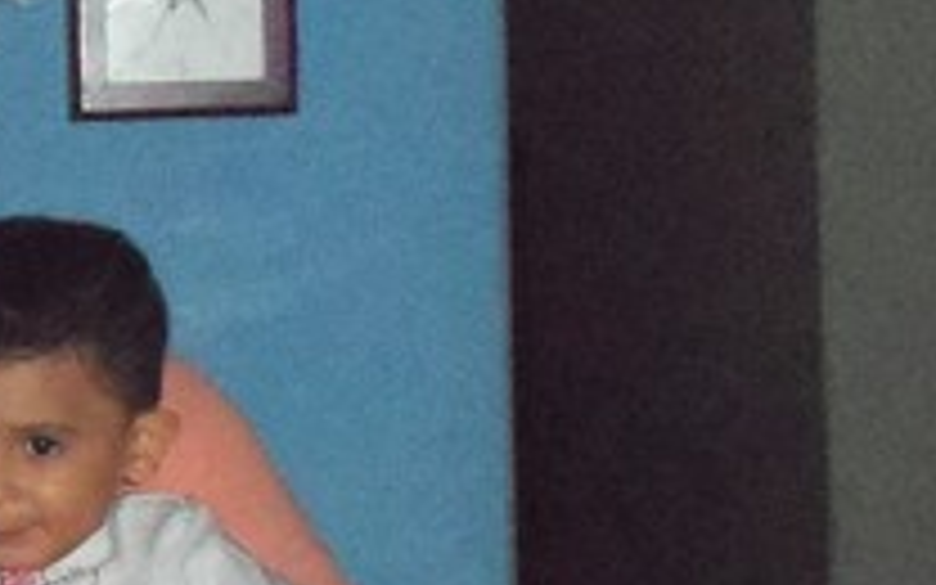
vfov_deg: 10.5
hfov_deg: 15.6
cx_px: -428
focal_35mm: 124
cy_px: 562
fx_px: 3163
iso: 800
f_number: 3.7
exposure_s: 1/500
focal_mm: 6.7
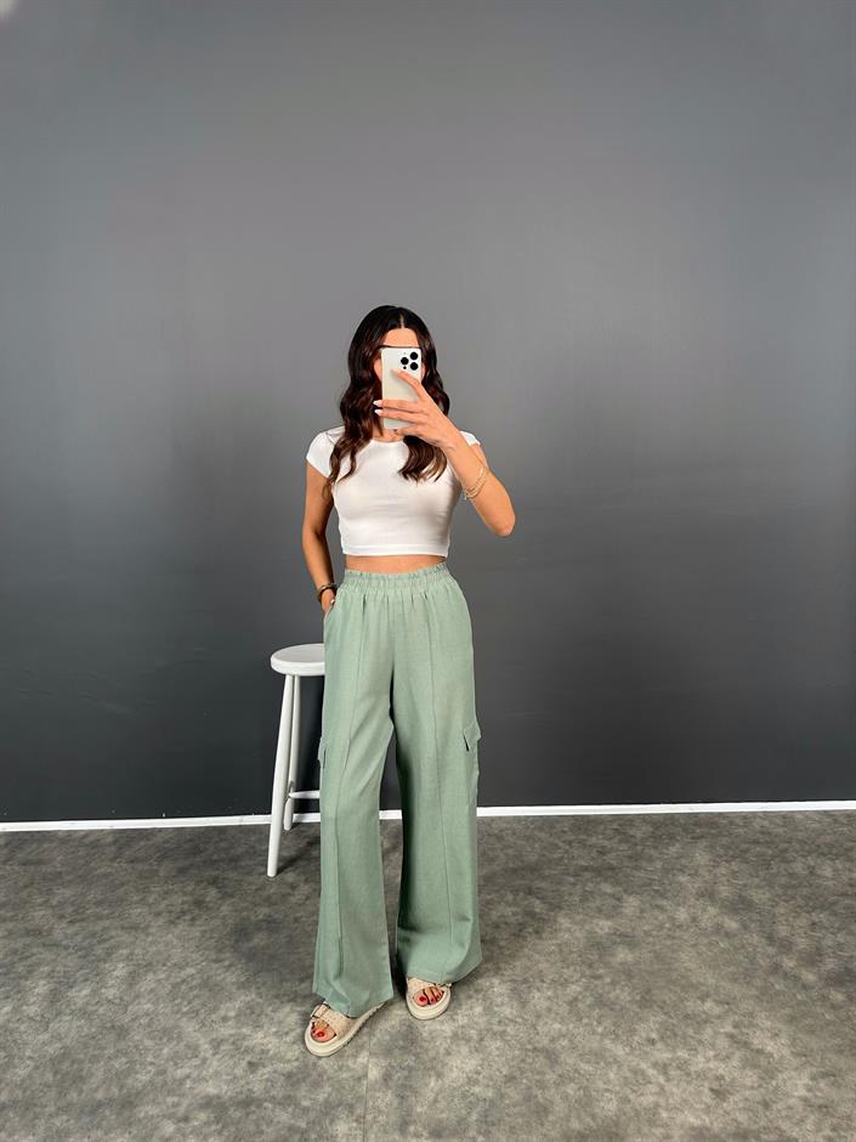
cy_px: 571
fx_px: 791
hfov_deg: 56.8
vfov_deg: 71.6
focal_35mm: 24
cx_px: 428
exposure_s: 1/121
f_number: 1.78
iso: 125
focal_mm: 6.86
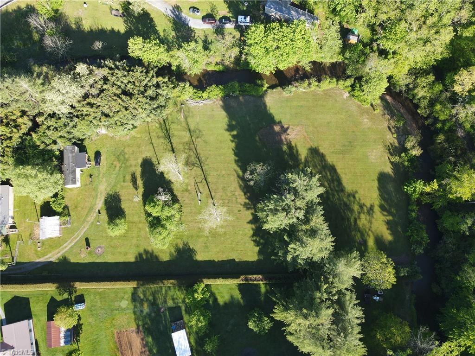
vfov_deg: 56.8
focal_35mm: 24
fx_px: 329
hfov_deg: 71.6
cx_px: 238
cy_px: 178
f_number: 2.8
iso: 110
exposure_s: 1/120
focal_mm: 4.5
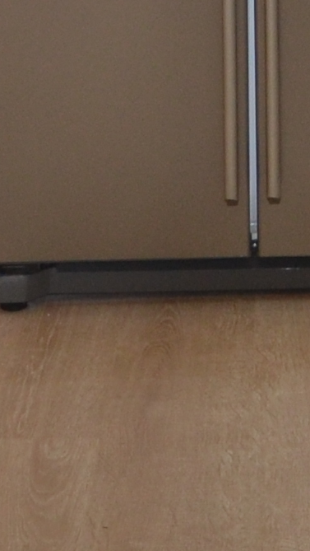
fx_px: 2052
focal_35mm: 141
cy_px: -589
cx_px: 366
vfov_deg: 13.0
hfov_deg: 8.6
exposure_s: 1/100
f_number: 4
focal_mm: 13
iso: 400
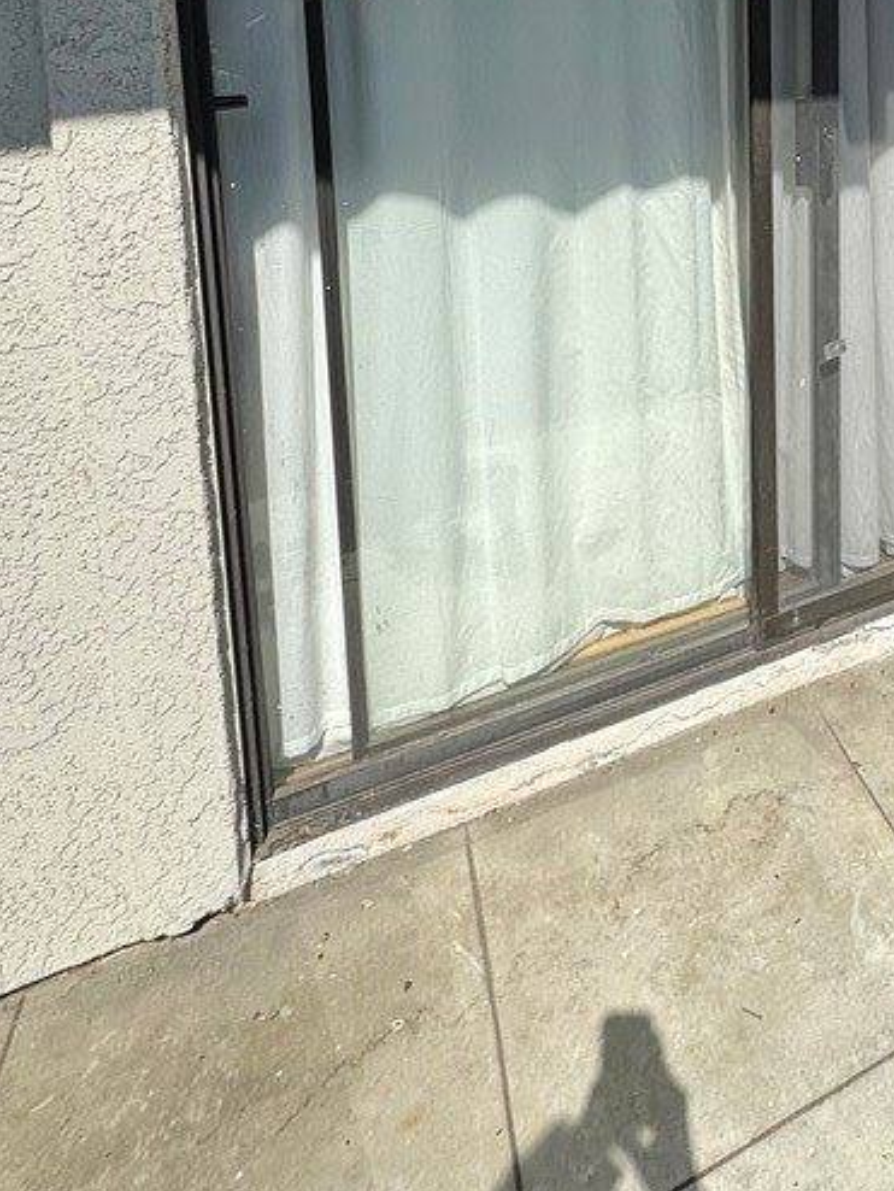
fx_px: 998
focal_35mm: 29
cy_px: 43
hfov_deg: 41.2
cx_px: 918
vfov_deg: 51.5
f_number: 2.2
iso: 50
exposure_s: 1/1976
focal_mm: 2.22
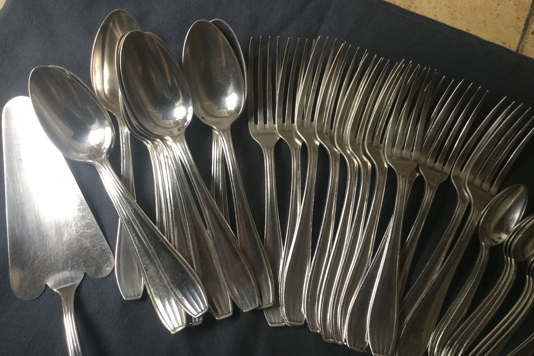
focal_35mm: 33
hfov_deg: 57.2
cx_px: 261
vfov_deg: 39.9
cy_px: 196
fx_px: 489
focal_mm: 3.3
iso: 100
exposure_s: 1/33
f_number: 2.4
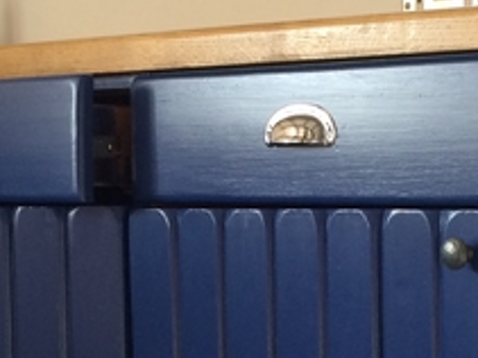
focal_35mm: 110
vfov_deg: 13.3
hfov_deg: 17.9
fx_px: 1518
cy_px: 317
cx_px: 301
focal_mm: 4.15
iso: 50
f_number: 2.2
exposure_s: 1/33
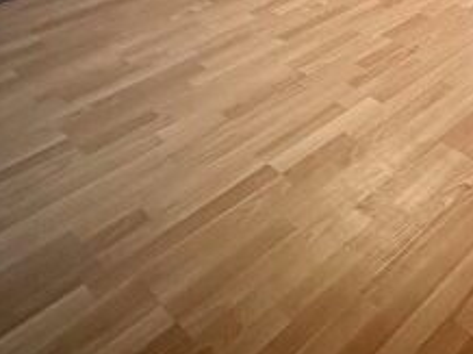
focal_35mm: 45
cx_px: 579
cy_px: -164
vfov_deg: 25.2
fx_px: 614
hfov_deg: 33.5
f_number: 2.2
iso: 200
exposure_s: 1/50
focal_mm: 2.22
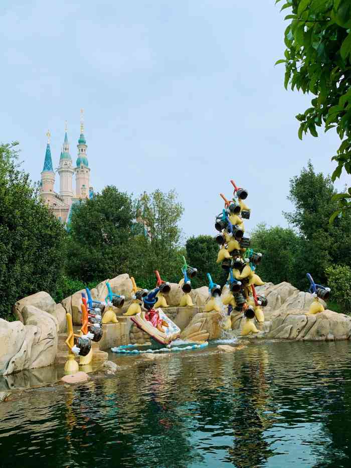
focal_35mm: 26
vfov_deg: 67.3
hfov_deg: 53.1
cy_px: 234
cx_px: 176
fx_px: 351
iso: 25
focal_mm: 4.25
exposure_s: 1/2481
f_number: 1.8
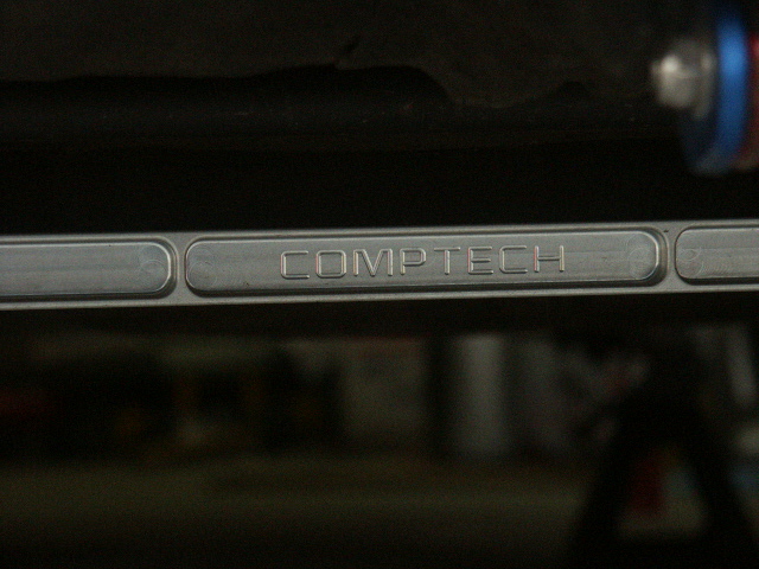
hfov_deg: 9.9
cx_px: 380
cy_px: 284
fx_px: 4385
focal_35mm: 200
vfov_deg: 7.4
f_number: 3.5
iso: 200
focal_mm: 50.69
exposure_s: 1/180
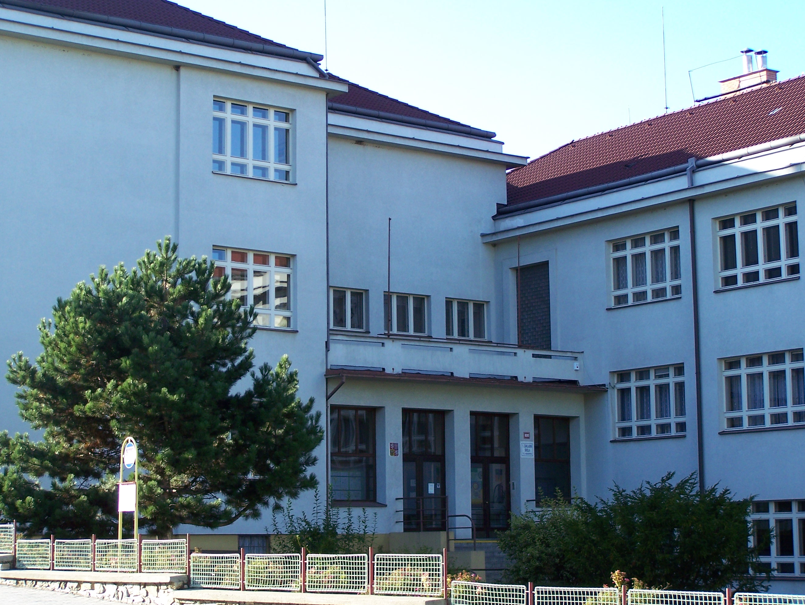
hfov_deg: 27.0
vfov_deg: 20.5
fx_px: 1676
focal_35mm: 72
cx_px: 392
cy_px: 313
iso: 80
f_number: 3.2
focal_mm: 11.1
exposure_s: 1/250
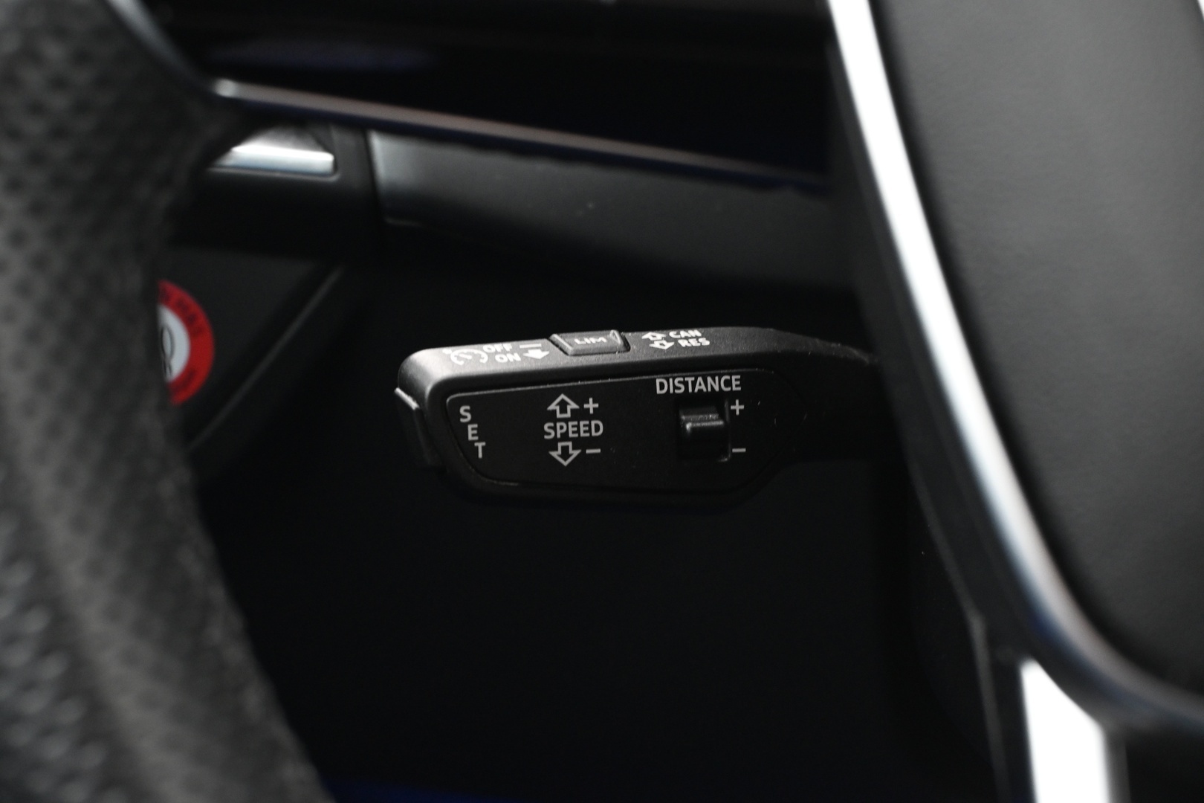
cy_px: 402
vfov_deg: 22.1
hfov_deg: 32.6
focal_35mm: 62
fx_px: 2057
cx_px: 602
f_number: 5.6
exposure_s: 1/2.5
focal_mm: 41
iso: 1600
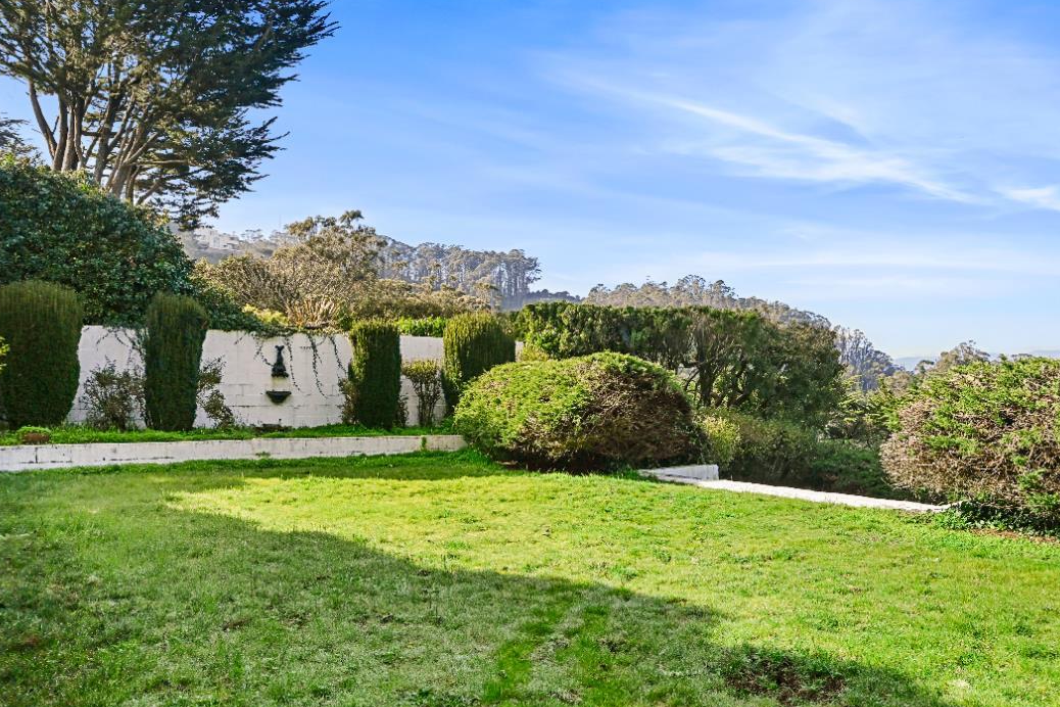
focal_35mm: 26
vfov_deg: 49.4
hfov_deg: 69.2
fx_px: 765
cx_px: 586
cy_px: 398
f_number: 10
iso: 800
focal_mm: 18
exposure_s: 1/640
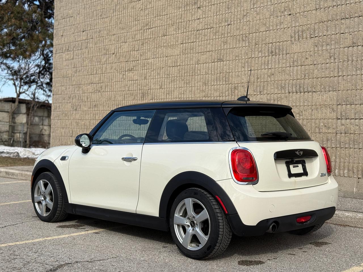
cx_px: 182
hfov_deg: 39.7
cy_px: 136
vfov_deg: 30.3
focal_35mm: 48
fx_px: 503
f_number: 1.78
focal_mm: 6.76
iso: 64
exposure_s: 1/3534
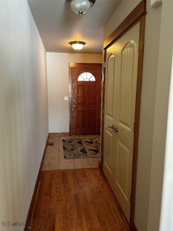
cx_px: 86
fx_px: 173
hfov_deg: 53.1
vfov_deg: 67.3
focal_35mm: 26
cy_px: 116
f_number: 1.5
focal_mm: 5.7
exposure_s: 1/60
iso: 160
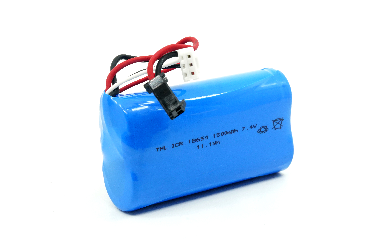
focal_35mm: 75
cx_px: 188
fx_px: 783
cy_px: 126
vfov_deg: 18.2
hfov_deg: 27.0
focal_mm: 50
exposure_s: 1/80
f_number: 14
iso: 1250
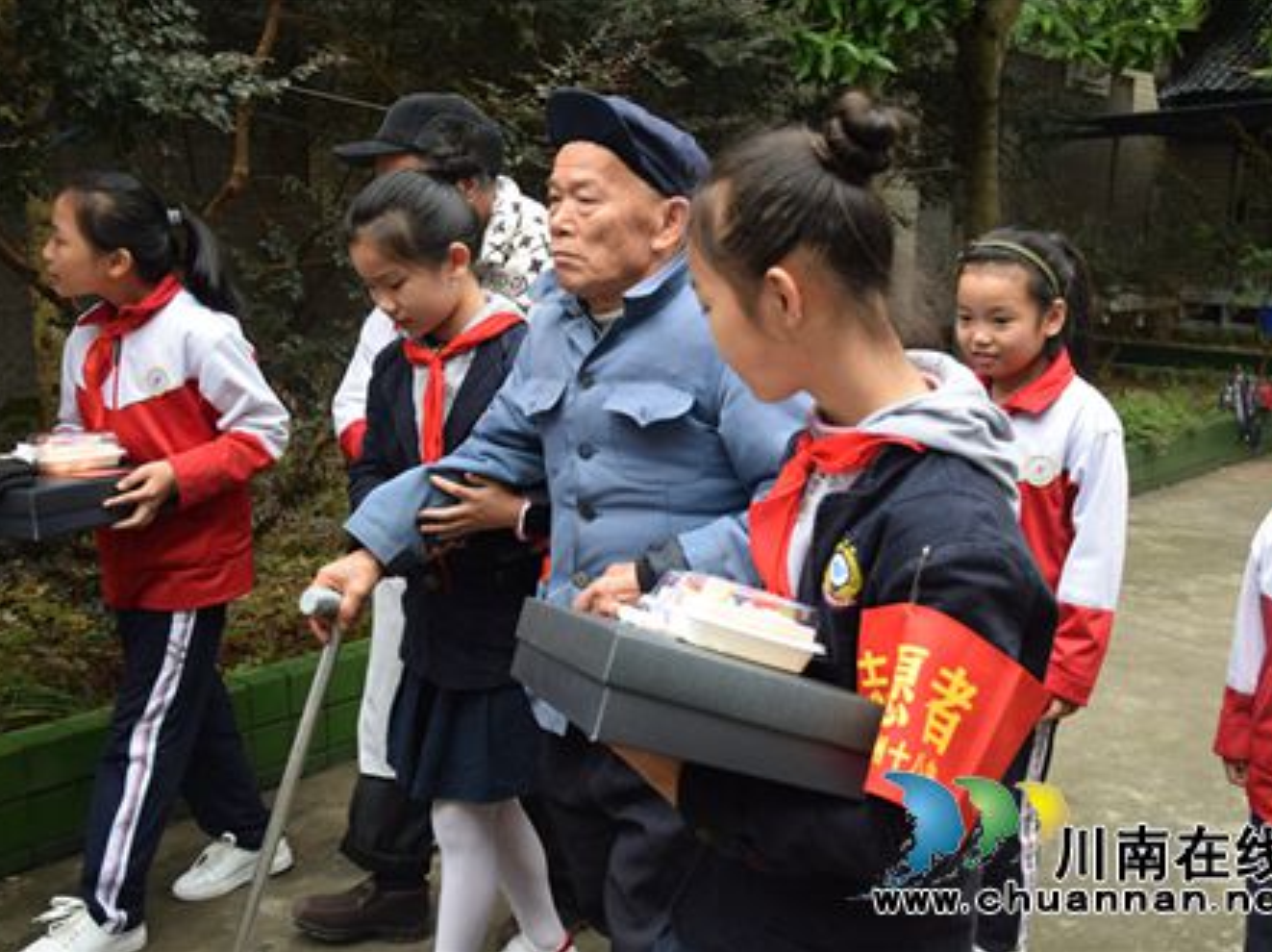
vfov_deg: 39.6
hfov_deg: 51.4
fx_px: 1322
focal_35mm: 36
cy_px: 475
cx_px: 655
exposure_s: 1/500
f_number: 3.8
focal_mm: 22
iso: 800
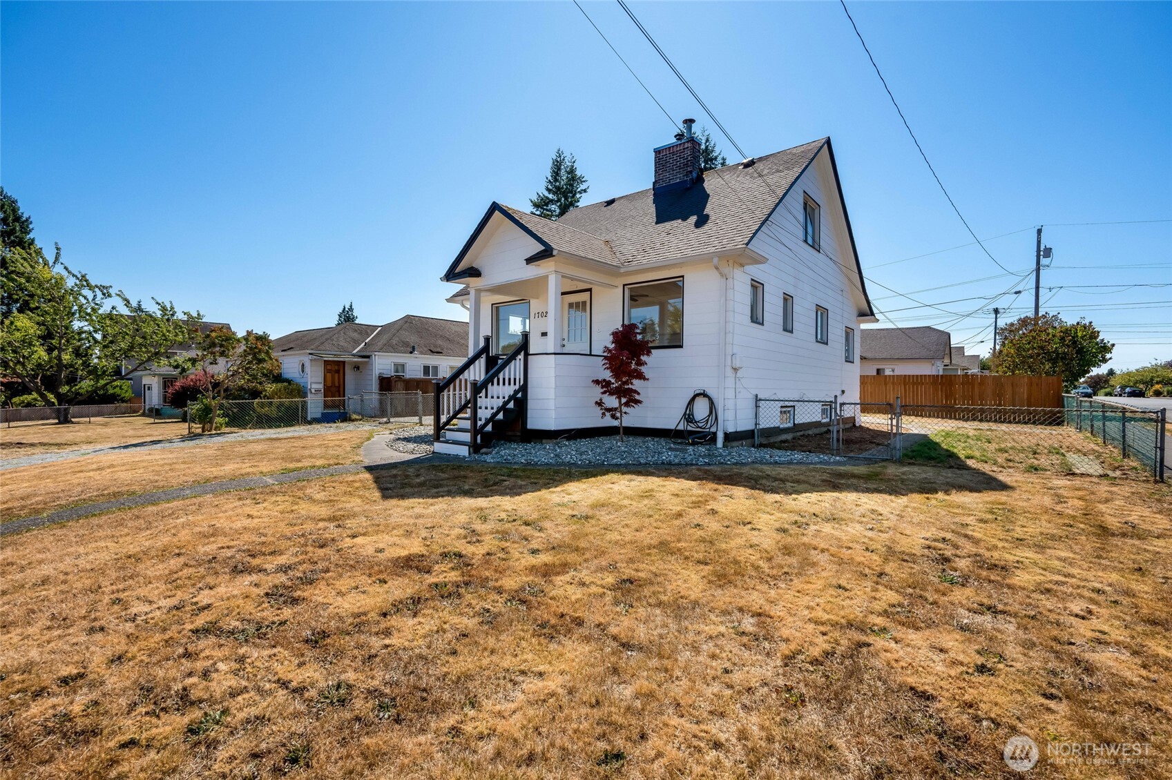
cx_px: 586
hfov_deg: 96.8
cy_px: 390
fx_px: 521
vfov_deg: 73.7
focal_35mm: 16
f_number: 9
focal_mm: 16
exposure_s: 1/1000
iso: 400
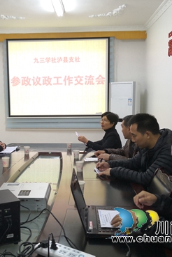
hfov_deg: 34.9
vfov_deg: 50.7
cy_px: 127
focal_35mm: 38
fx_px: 272
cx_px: 68
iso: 200
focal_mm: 3.95
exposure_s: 1/50
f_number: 1.6
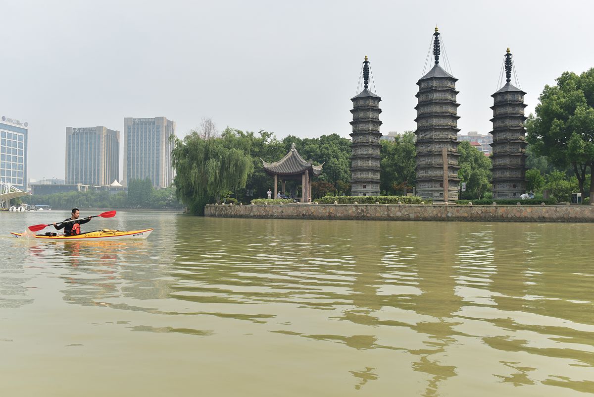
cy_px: 198
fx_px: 512
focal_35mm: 31
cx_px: 297
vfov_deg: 42.4
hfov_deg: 60.3
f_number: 5
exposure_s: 1/800
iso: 320
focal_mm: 31
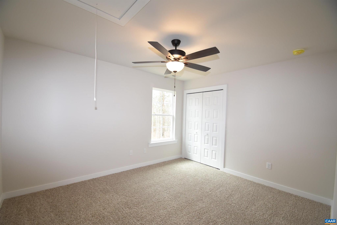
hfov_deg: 100.4
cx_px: 168
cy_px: 112
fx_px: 140
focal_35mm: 15
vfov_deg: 77.3
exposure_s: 1/60
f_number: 4
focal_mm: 10
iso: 280
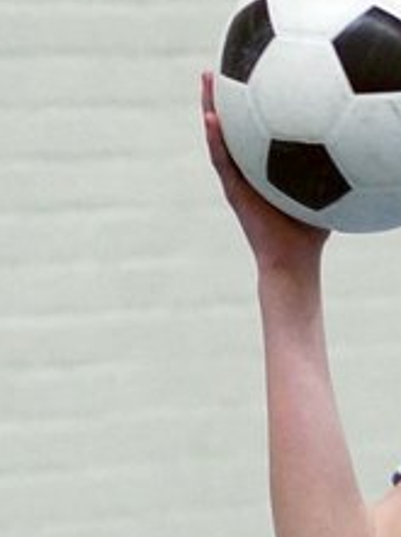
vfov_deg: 5.9
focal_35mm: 335
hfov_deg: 4.4
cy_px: 761
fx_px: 5189
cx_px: 749
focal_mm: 50
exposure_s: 1/200
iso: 1000
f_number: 2.2
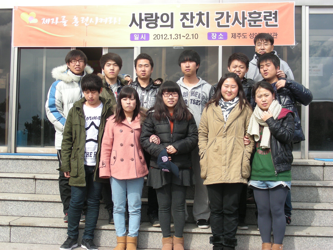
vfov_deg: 25.2
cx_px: 166
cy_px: 125
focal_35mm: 58
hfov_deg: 33.2
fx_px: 558
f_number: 4
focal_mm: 9.7
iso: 50
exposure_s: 1/300
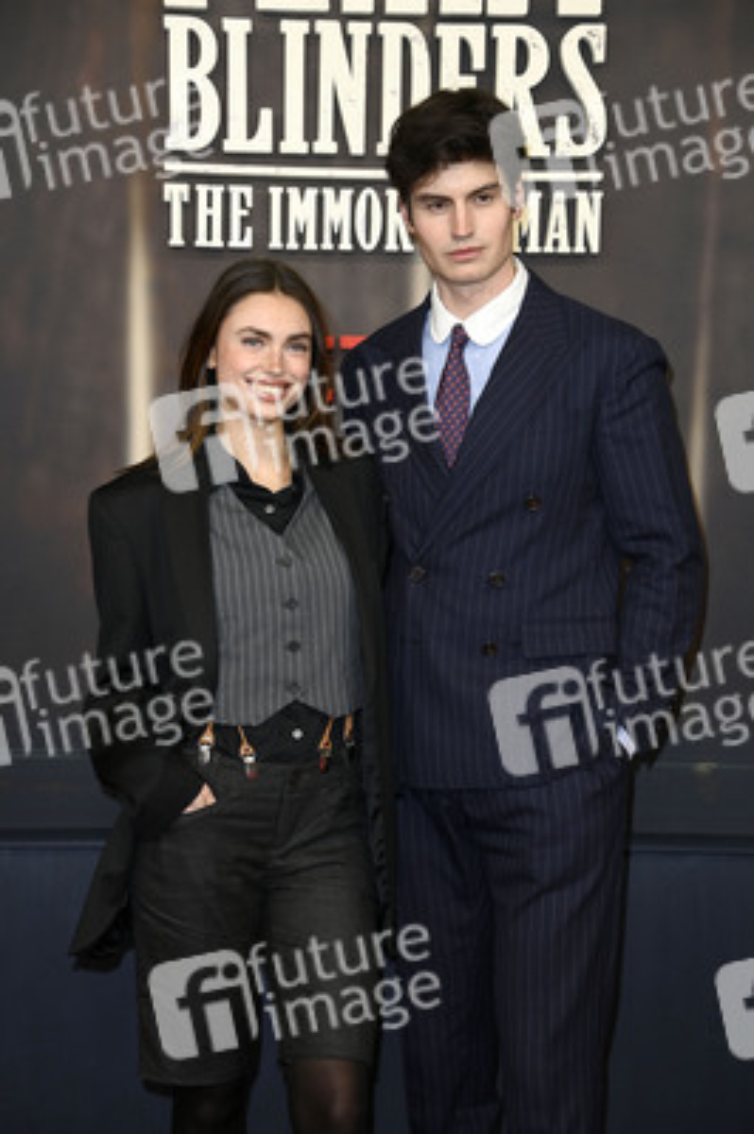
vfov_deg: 22.2
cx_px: 377
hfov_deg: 14.8
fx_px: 2895
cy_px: 567
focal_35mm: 92
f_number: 5.6
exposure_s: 1/250
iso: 400
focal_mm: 92
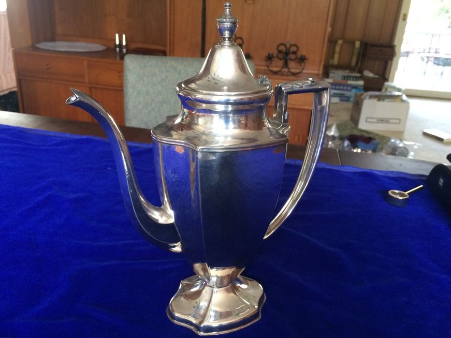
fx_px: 404
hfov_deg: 58.4
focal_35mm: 31
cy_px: 172
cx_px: 230
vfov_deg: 45.4
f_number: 2.2
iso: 200
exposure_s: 1/30
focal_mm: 4.12
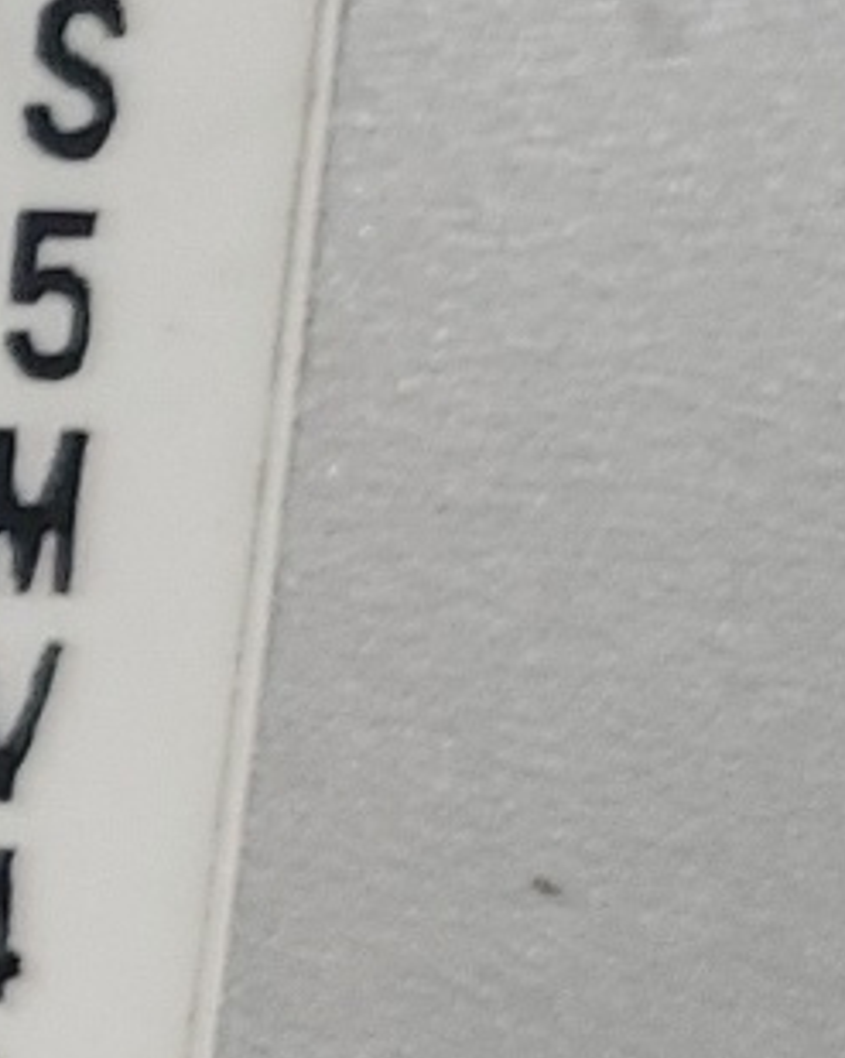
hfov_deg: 7.6
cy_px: 330
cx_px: -1796
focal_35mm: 175
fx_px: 5473
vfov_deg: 11.0
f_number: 1.5
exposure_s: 1/60.2
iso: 96
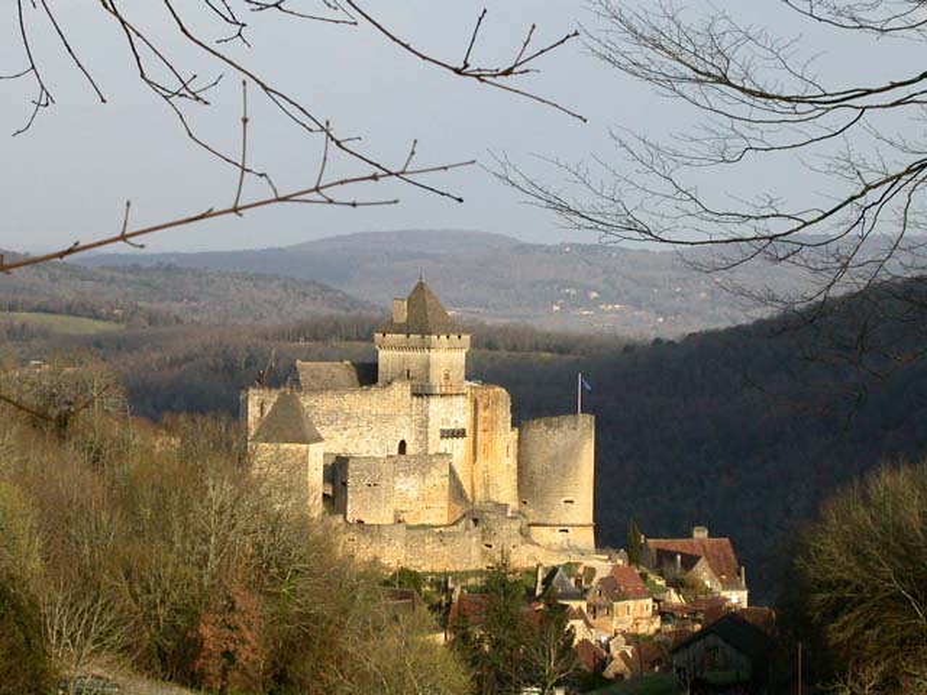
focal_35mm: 123
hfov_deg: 16.0
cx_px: 464
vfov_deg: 12.0
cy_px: 348
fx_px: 3294
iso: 200
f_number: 7.1
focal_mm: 25.5
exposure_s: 1/581
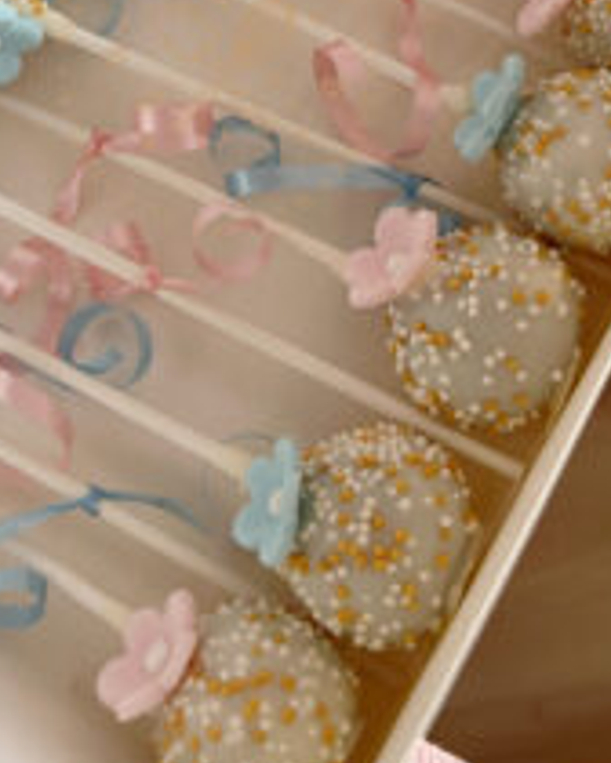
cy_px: 2
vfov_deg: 33.0
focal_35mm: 52
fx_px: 1175
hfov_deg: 29.0
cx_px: 227
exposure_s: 1/94
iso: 125
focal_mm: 5.7
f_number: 1.5
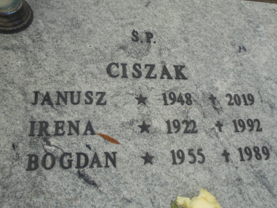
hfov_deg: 54.0
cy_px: 104
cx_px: 138
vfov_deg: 41.8
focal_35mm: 34
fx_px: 272
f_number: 4
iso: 100
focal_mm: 6.1
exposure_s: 1/200
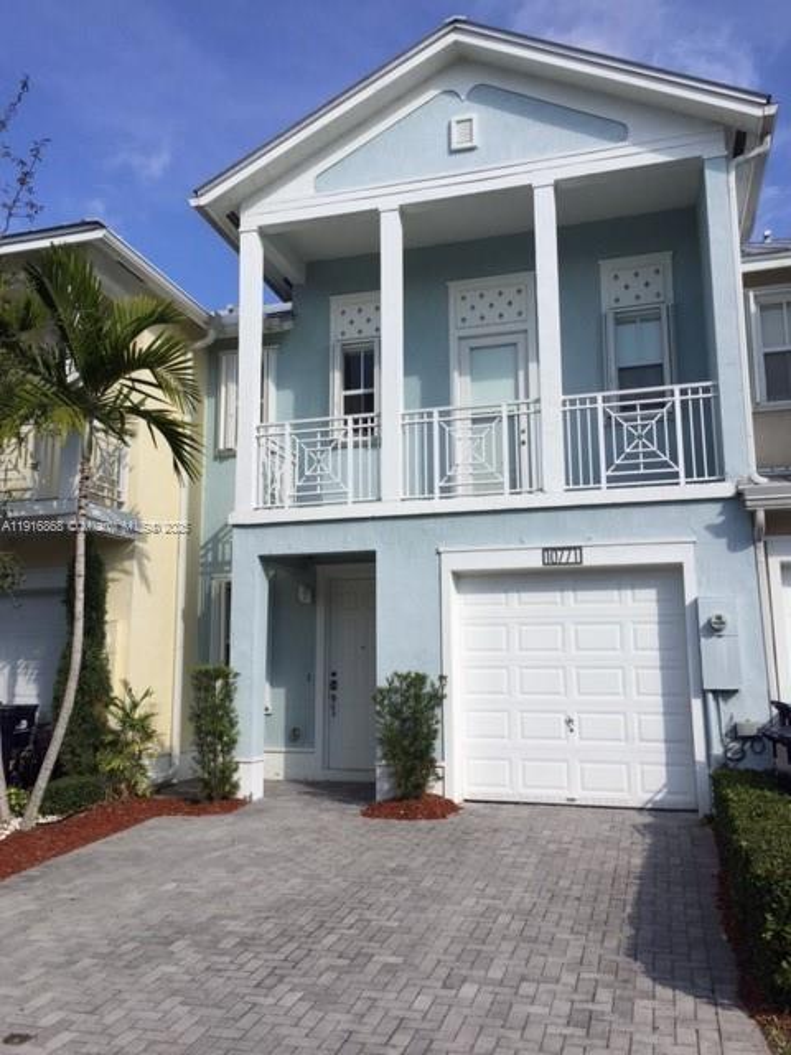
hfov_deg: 48.2
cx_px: 396
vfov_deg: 61.7
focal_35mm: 29
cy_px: 528
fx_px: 884
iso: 32
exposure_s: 1/2825
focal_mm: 4.15
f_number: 2.2
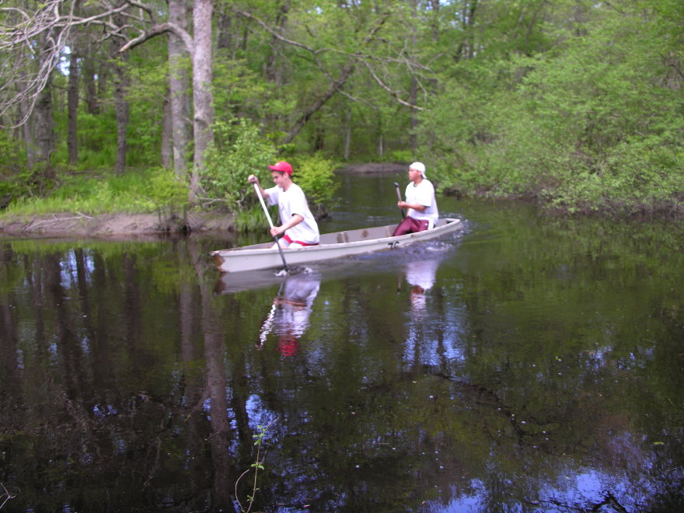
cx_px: 342
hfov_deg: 52.6
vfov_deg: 40.7
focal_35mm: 35
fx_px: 692
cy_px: 256
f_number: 2.8
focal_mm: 8.9
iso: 50
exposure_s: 1/125
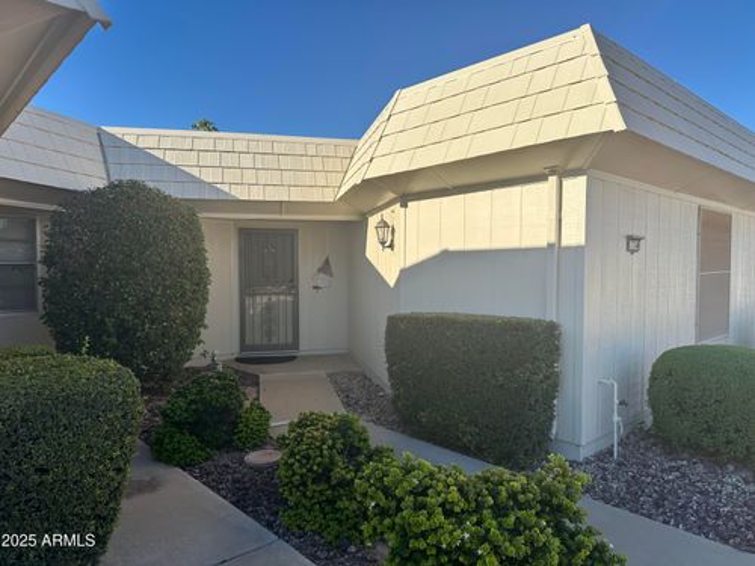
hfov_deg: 71.6
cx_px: 378
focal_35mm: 24
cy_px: 283
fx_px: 523
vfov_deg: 56.8
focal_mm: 6.86
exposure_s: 1/3861
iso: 80
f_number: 1.78
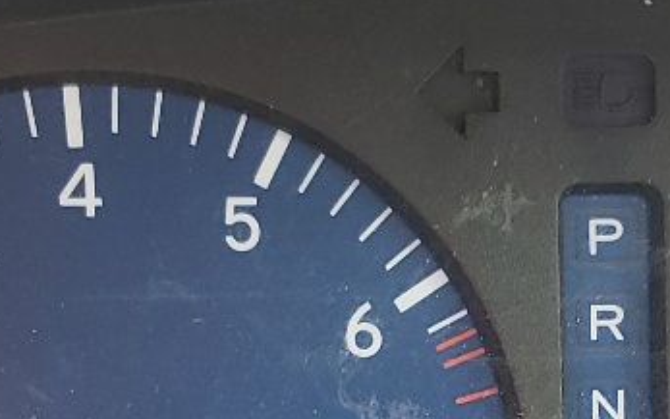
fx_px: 2319
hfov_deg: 16.4
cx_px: 467
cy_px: 529
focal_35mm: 127
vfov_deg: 10.1
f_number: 1.5
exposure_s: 1/60.2
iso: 82
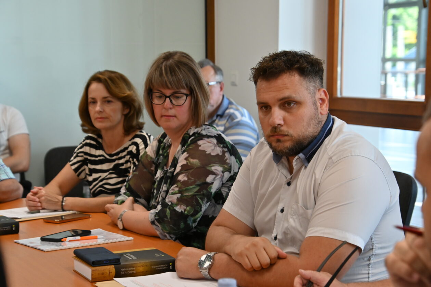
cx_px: 216
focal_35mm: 87
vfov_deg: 15.7
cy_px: 144
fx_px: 1042
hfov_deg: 23.4
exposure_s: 1/200
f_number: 5
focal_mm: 58
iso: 1000
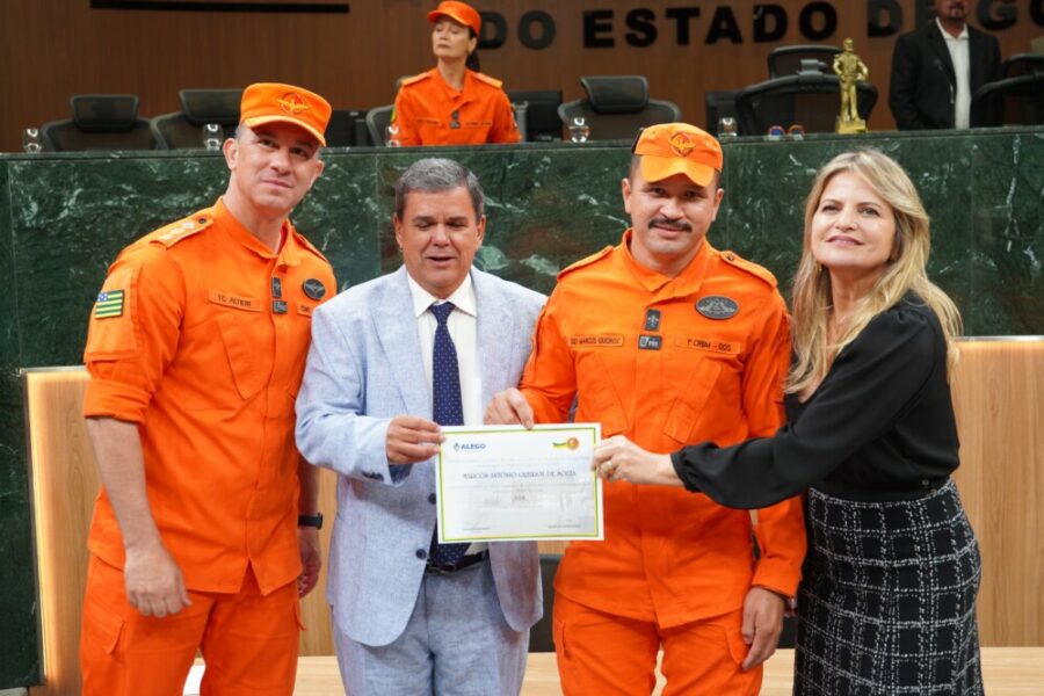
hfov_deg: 42.7
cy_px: 348
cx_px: 522
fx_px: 1334
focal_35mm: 46
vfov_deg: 29.2
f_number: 5
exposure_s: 1/160
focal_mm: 46
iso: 1250
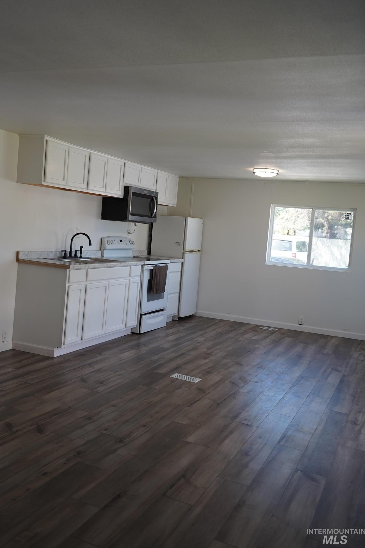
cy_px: 257
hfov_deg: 39.9
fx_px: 502
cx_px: 166
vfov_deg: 57.2
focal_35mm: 33
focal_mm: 30
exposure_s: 1/160
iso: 500
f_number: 4
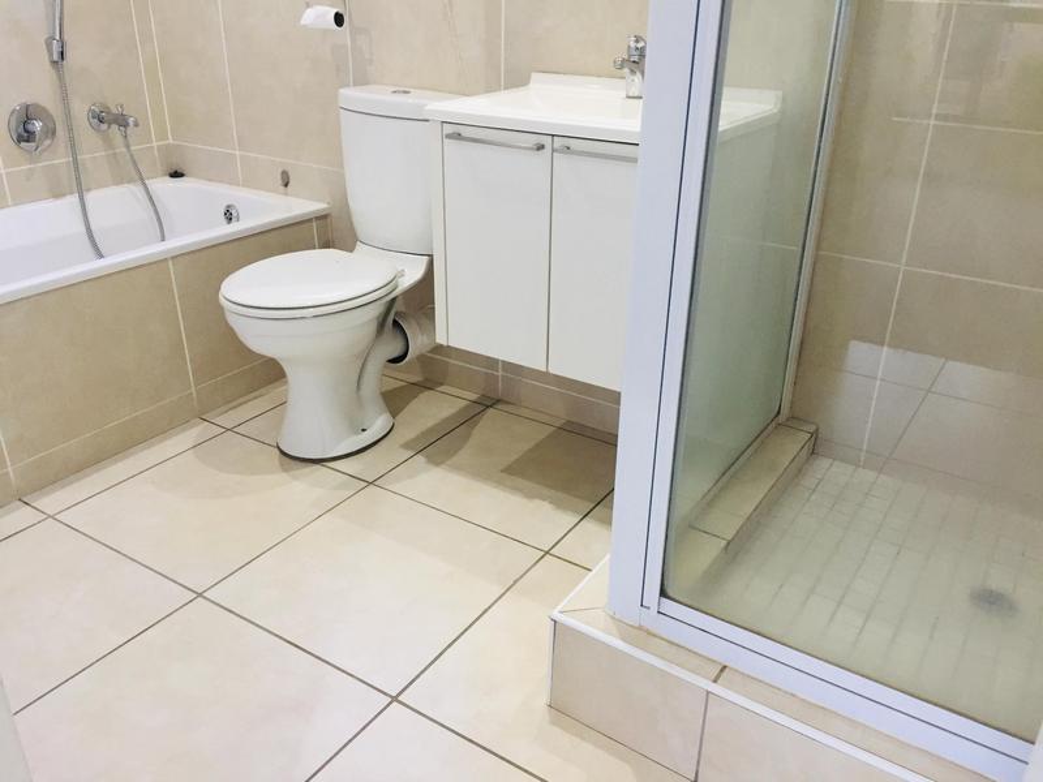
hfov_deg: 61.7
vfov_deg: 48.2
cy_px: 391
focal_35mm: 29
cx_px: 522
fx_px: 874
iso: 125
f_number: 2.2
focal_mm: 4.15
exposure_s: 1/33
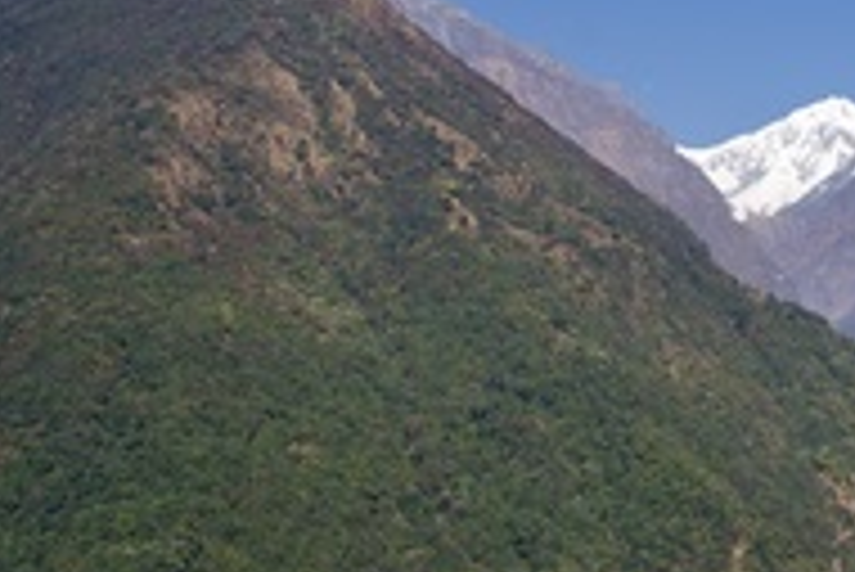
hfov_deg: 25.3
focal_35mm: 75
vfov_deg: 17.9
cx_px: 904
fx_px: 1783
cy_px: 27
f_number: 7.1
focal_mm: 28
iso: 100
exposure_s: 1/400
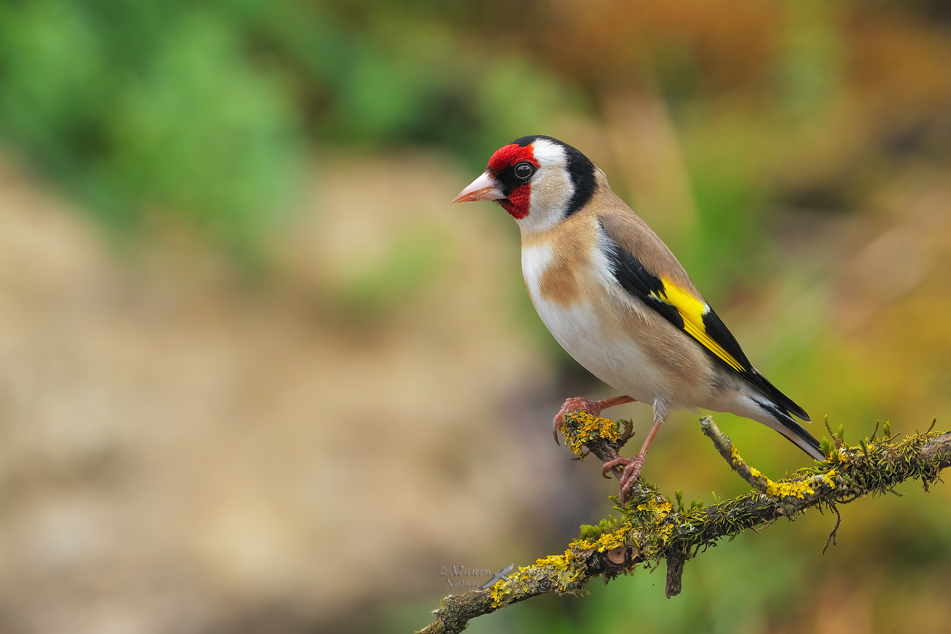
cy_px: 317
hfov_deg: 2.3
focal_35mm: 900
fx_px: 23773
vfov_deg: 1.5
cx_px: 476
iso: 1600
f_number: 8
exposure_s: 1/1250
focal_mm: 600
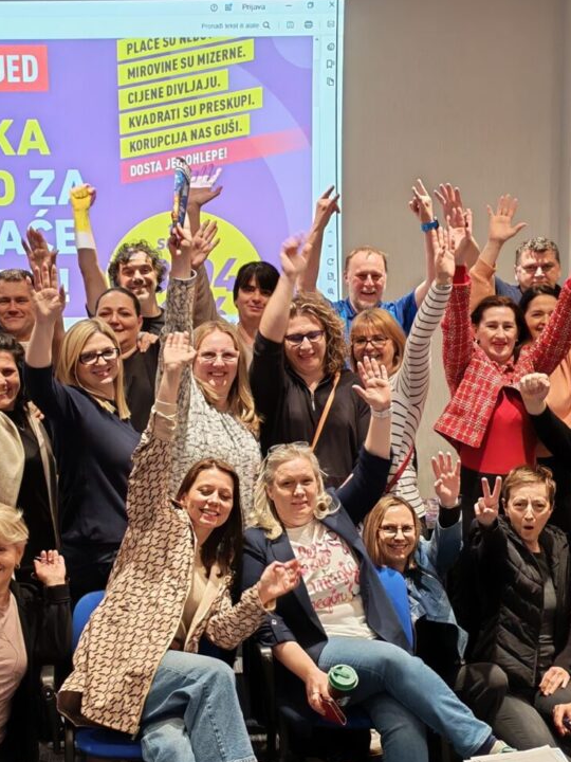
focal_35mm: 30
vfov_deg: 59.9
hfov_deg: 46.8
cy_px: 412
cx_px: 263
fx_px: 660
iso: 800
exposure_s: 1/50
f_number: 1.9
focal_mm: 6.12
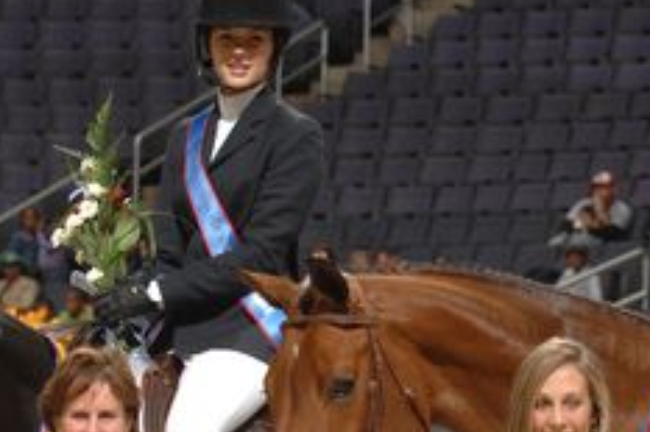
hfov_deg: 7.1
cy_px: 445
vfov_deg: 4.8
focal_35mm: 288
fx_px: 5196
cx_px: 611
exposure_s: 1/250
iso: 320
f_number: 5
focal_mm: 70
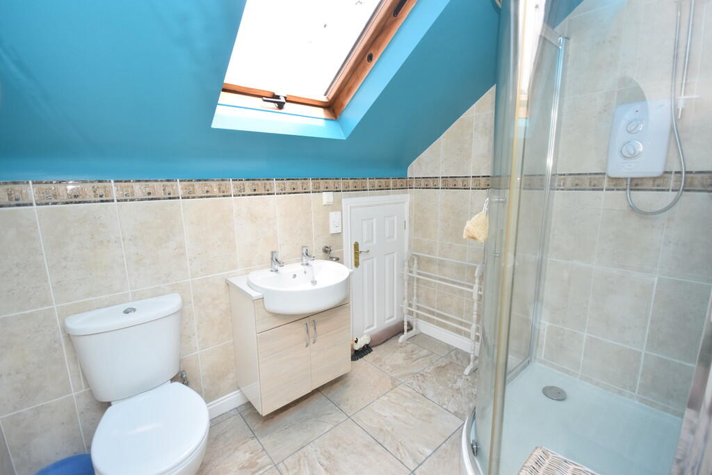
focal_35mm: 15
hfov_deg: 100.4
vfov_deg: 77.3
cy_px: 238
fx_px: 297
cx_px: 356
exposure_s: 1/200
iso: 500
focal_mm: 10
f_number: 5
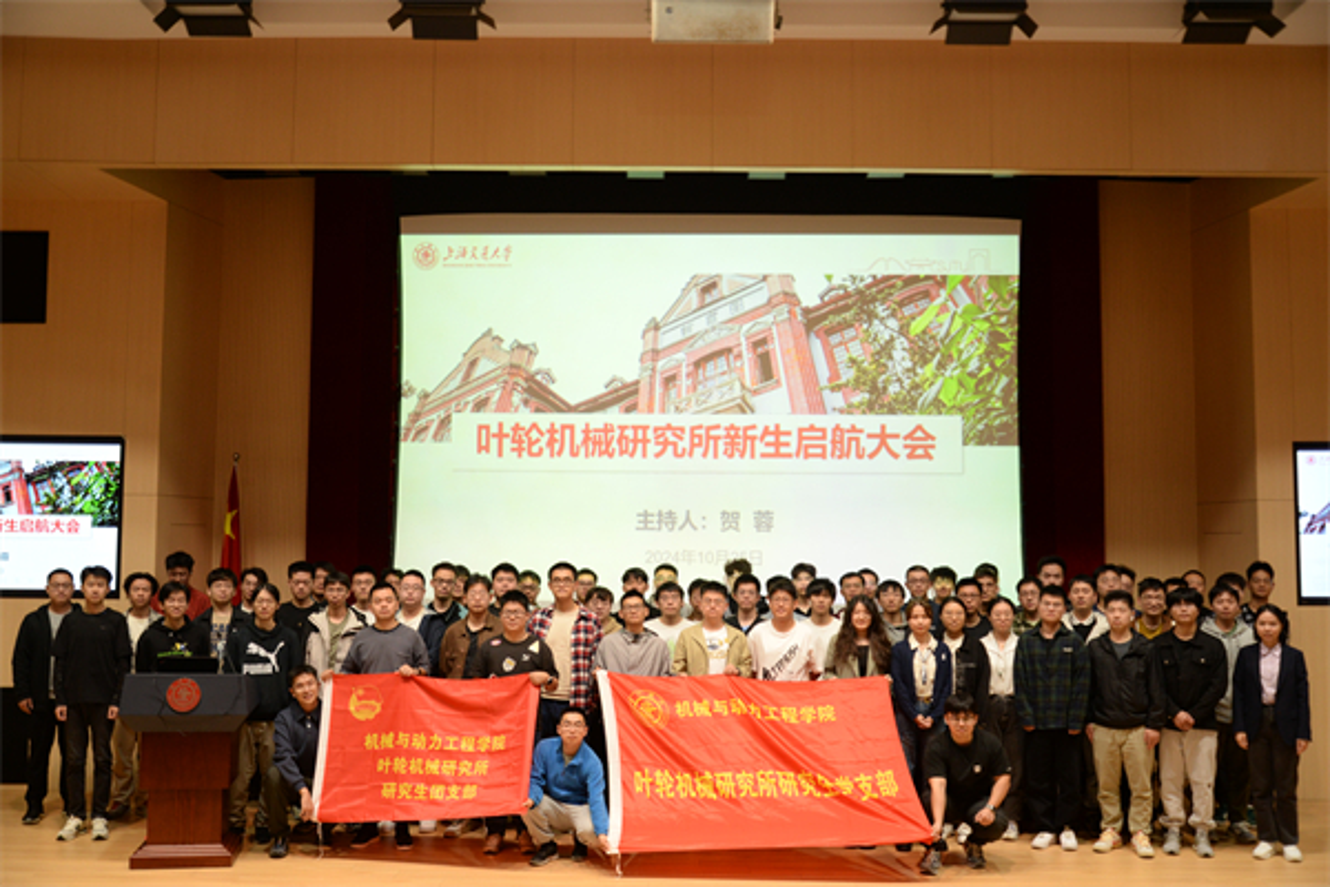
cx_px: 665
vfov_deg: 37.9
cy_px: 444
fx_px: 1293
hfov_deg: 54.4
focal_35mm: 35
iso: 1000
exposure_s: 1/60
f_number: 4
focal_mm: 35
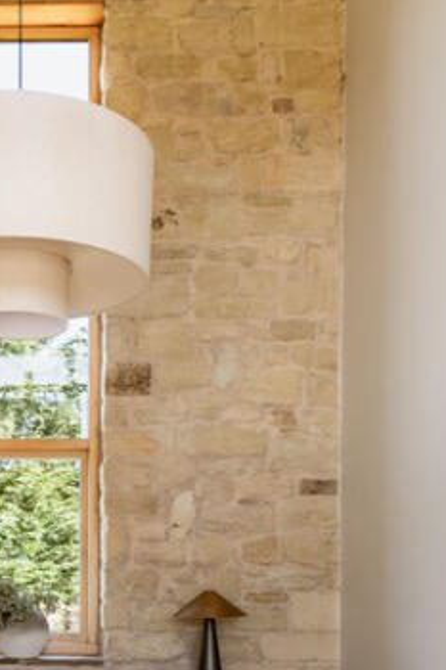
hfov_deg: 30.7
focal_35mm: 41
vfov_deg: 46.6
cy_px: 456
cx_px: 21
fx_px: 763
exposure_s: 1/80
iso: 200
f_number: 9
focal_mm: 14
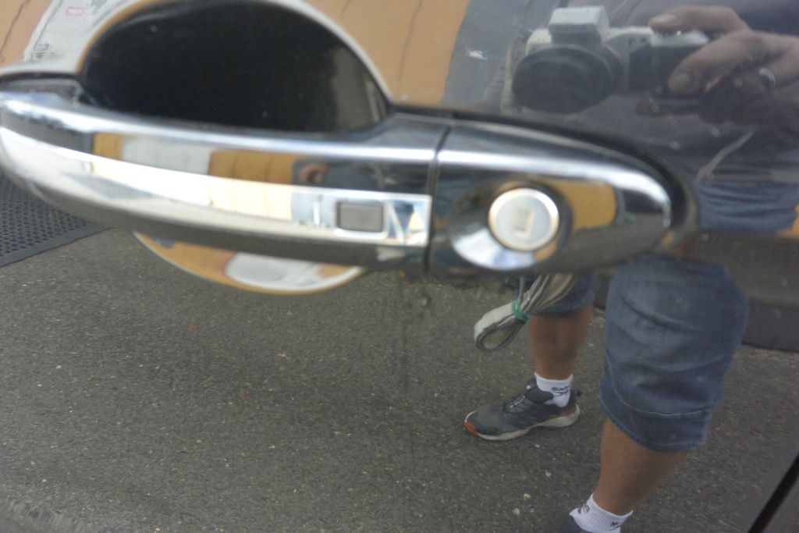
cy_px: 266
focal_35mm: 27
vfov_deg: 47.9
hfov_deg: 67.4
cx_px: 400
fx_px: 599
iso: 360
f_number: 3.5
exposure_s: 1/125
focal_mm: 10
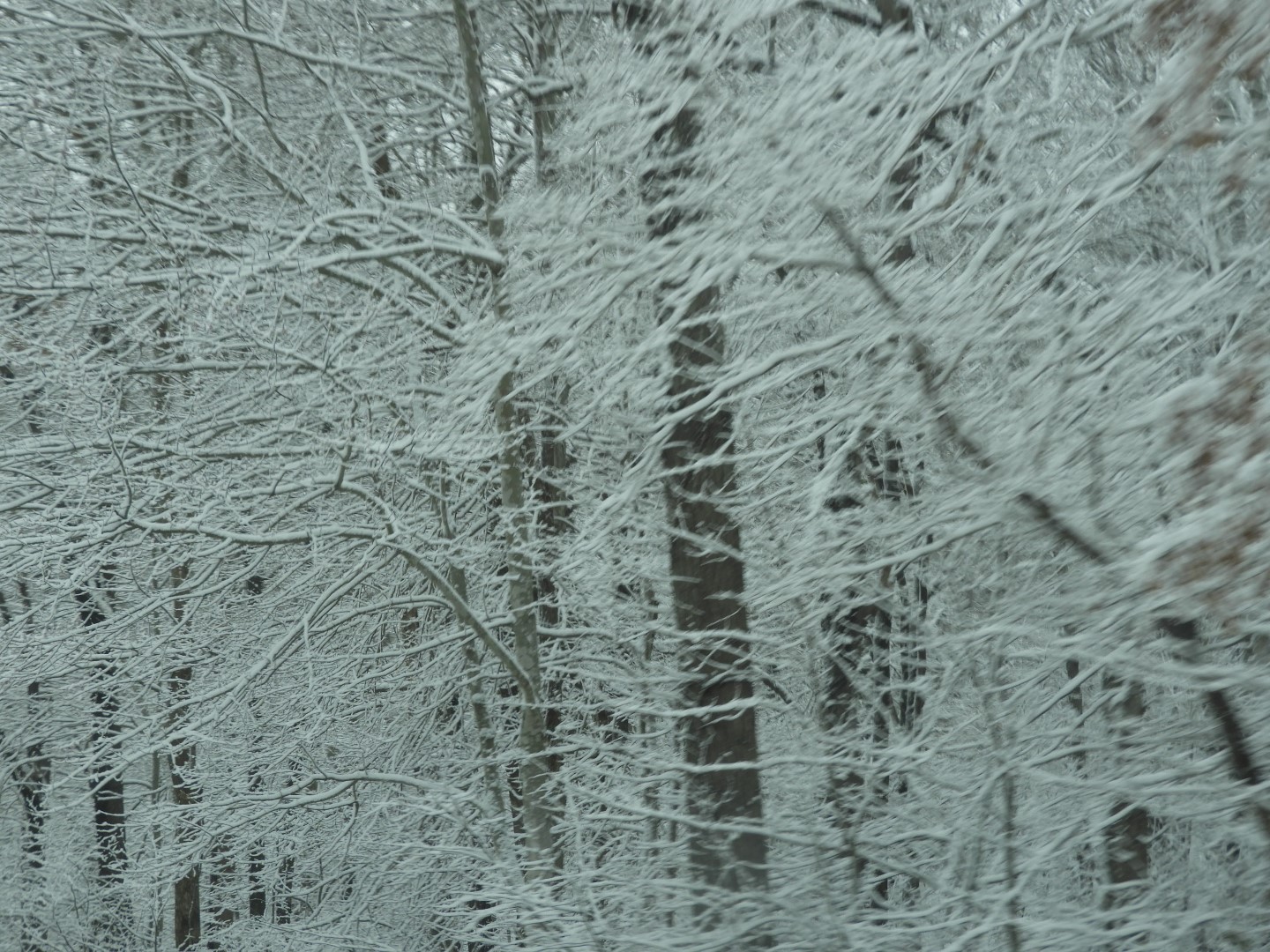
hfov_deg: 17.1
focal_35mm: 115
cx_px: 635
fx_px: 4219
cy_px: 476
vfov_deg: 12.9
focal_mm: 20.6
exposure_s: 1/100
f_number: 5
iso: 100
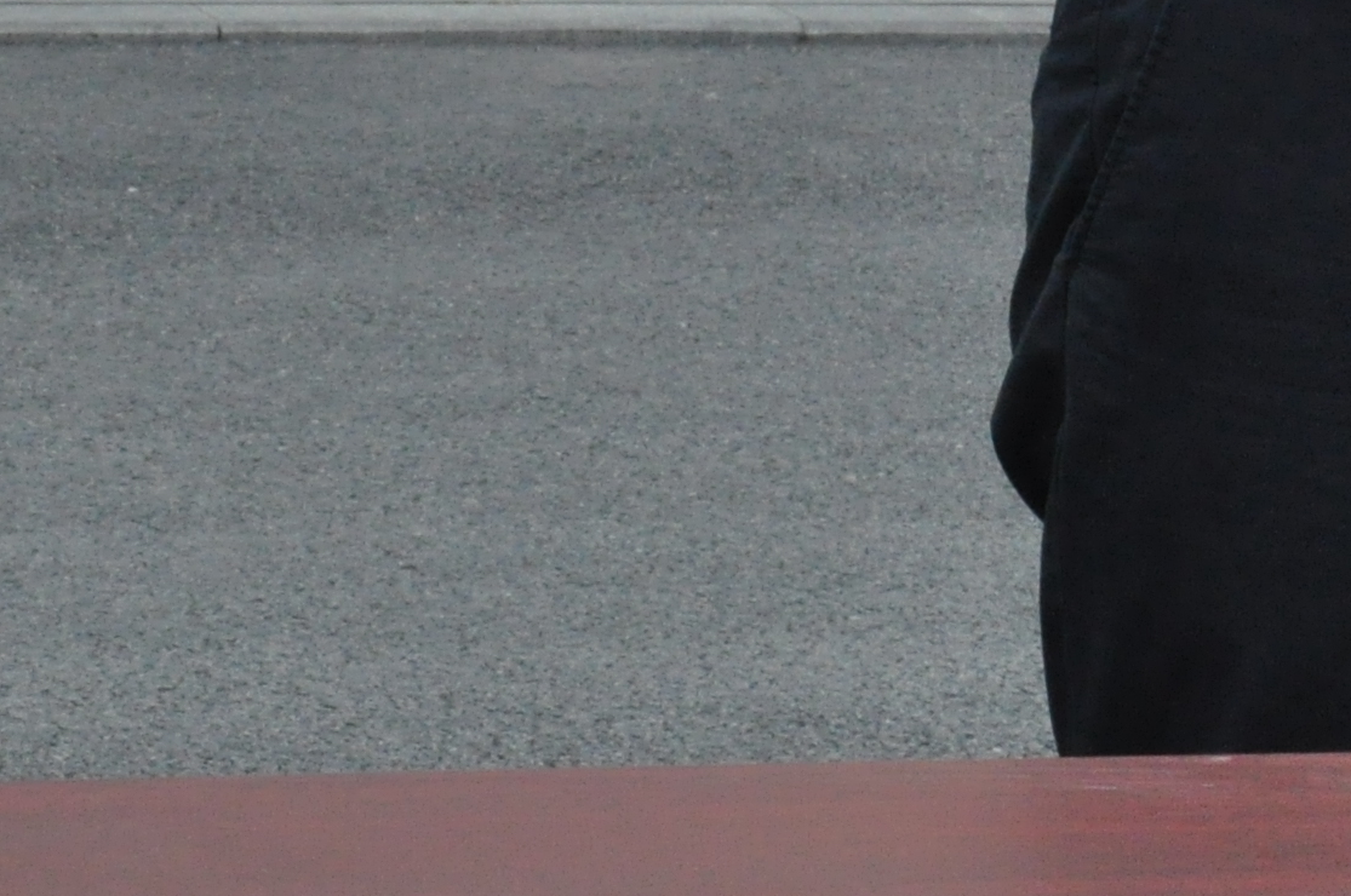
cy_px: -749
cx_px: 1137
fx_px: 11242
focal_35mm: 300
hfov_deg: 6.9
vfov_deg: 4.5
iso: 1250
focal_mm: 52
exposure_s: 1/250
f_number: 16
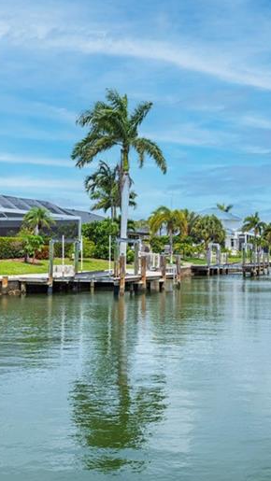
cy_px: 255
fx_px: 638
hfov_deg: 23.7
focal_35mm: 50
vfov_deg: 41.3
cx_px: 202
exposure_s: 1/320
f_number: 9
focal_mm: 24
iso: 100
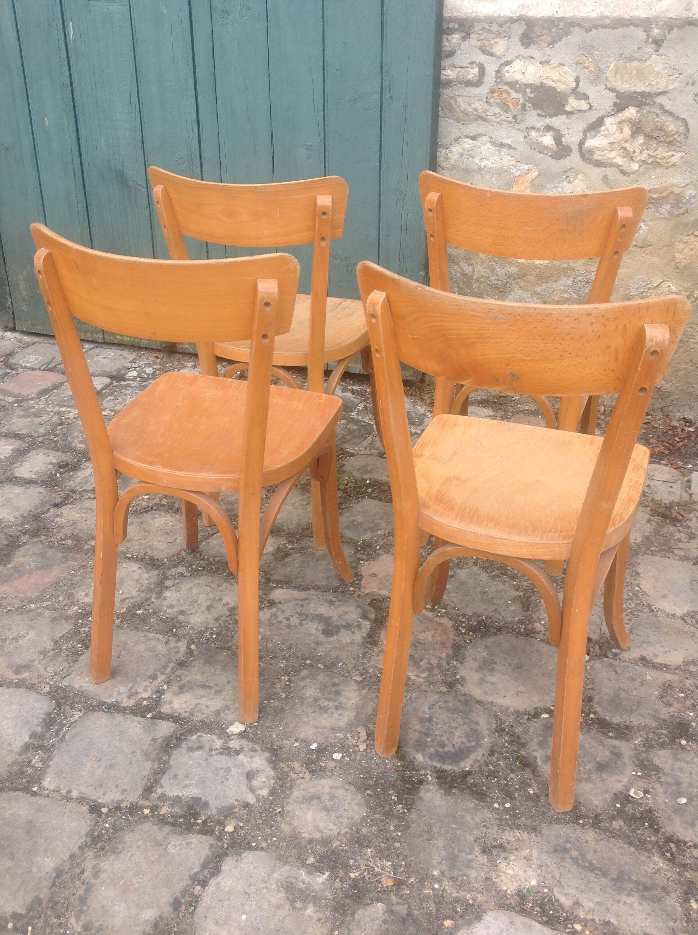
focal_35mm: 35
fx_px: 943
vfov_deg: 52.7
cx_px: 349
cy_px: 468
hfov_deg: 40.6
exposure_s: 1/432
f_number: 2.4
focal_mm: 4.28
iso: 50
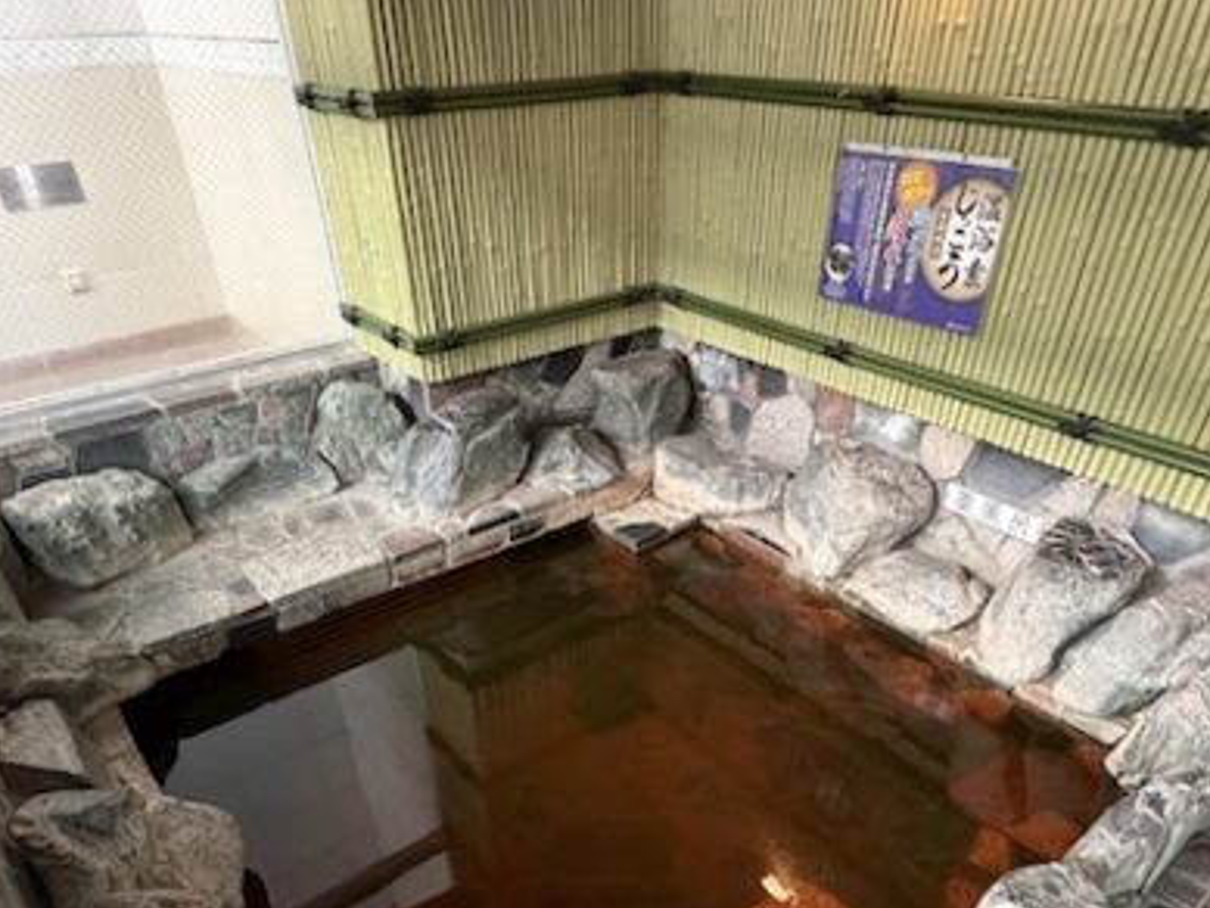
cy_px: 697
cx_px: 608
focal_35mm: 24
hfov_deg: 71.6
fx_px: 839
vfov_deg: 53.8
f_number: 2.2
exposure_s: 1/50
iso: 320
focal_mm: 2.22
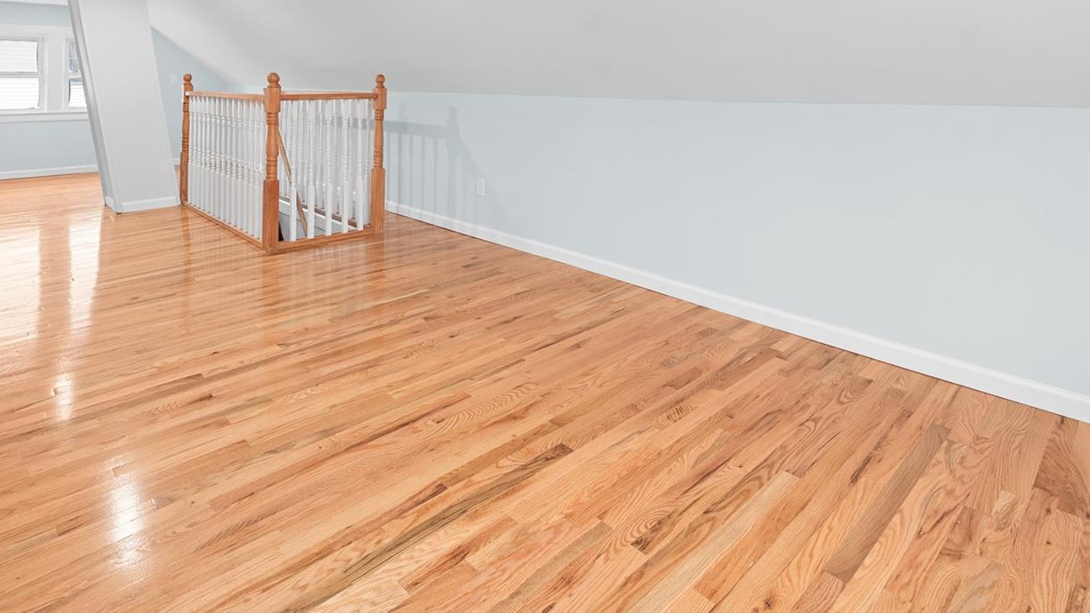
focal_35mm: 21
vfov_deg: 48.4
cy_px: 69
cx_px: 520
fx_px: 607
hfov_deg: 83.8
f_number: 8
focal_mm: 12
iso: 250
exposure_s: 1/1.67
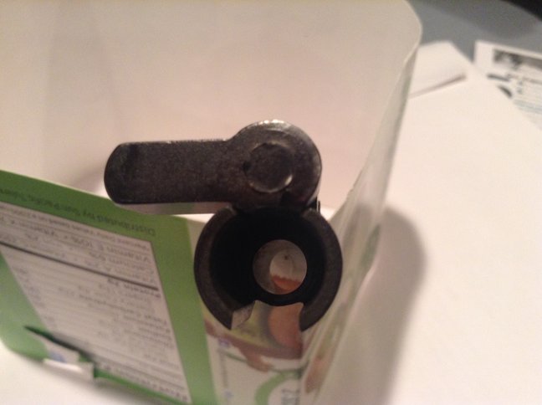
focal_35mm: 33
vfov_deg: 42.8
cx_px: 271
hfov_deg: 55.4
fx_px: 516
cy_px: 202
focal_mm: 3.3
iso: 125
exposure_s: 1/25
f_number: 2.4
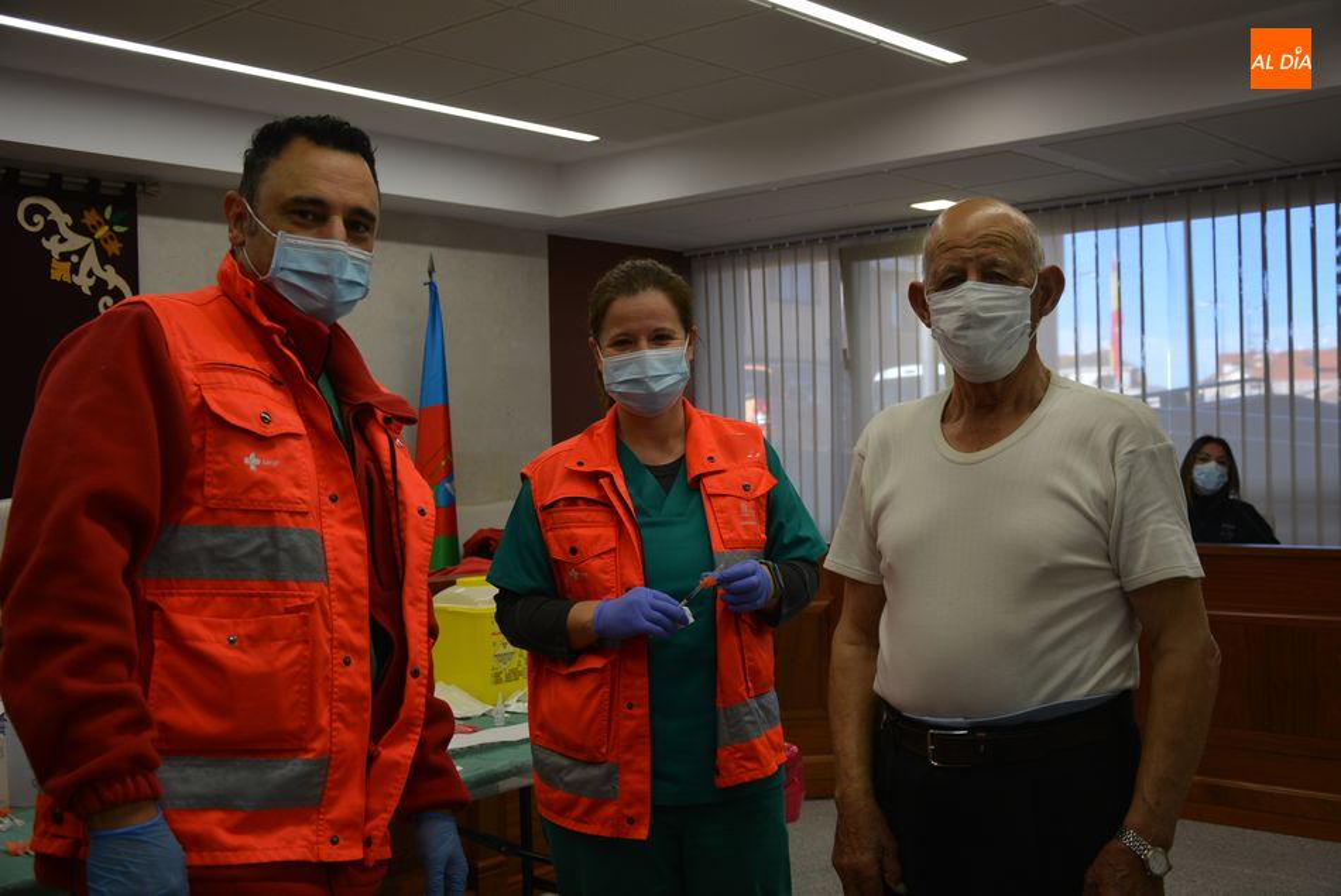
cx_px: 670
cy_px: 448
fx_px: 1398
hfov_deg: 51.2
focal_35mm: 38
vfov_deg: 35.6
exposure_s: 1/90
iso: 220
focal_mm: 25
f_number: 4
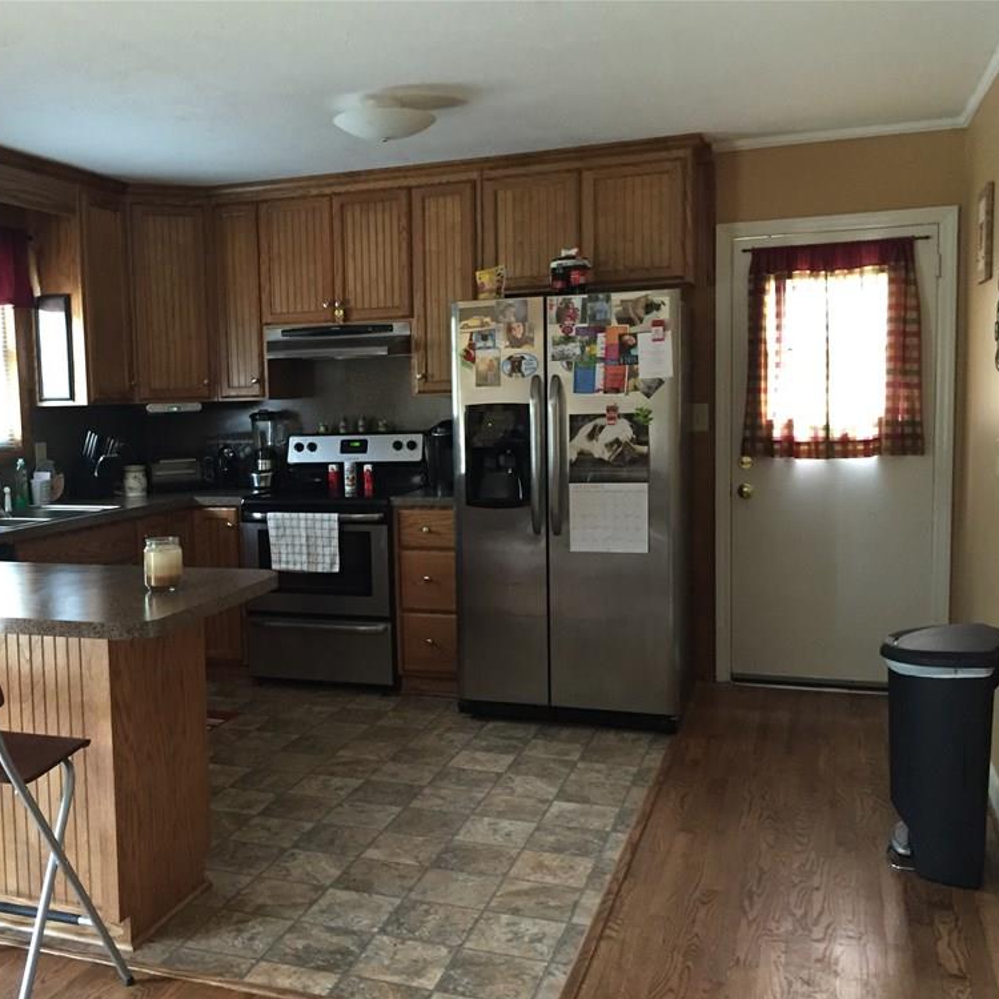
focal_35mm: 35
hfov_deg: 46.4
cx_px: 324
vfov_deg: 47.2
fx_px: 1143
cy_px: 510
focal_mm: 4.15
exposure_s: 1/17
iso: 250
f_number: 2.2
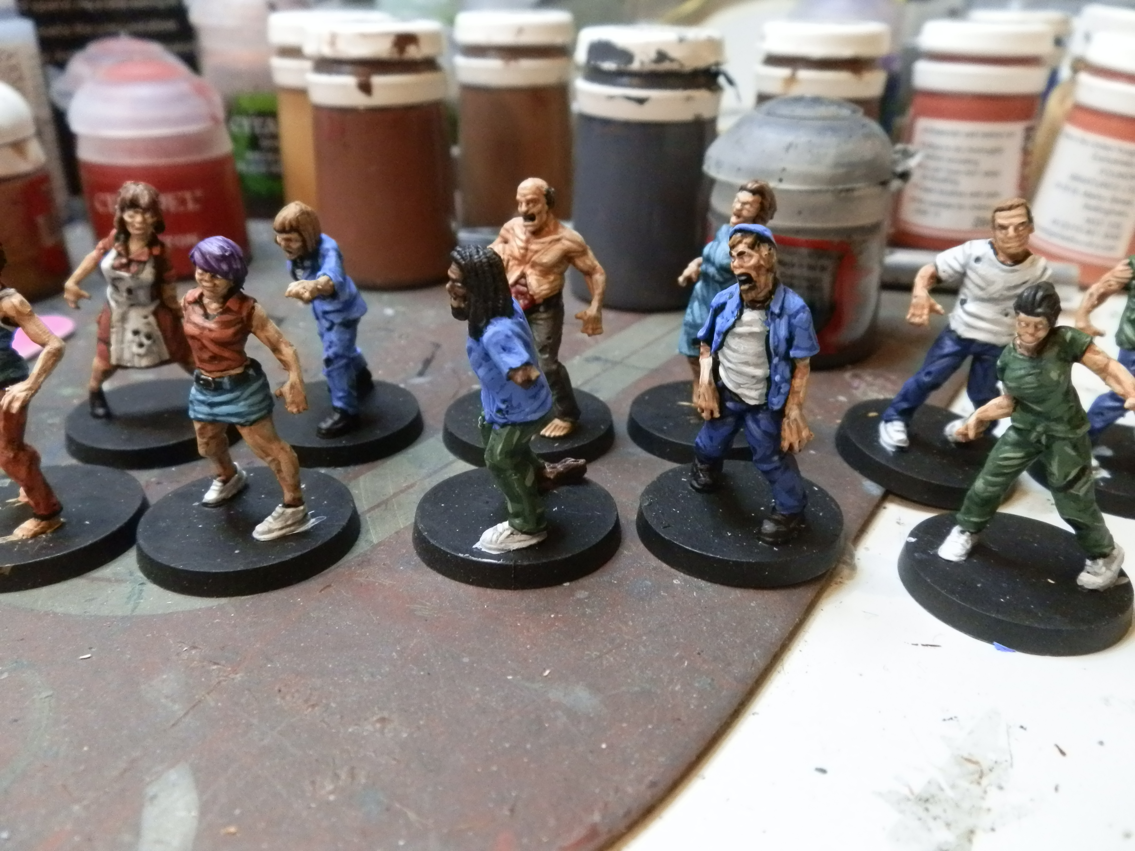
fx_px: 918
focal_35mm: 28
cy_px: 426
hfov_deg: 63.4
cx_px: 568
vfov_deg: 49.7
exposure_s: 1/100
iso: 400
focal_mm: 5
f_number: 3.1
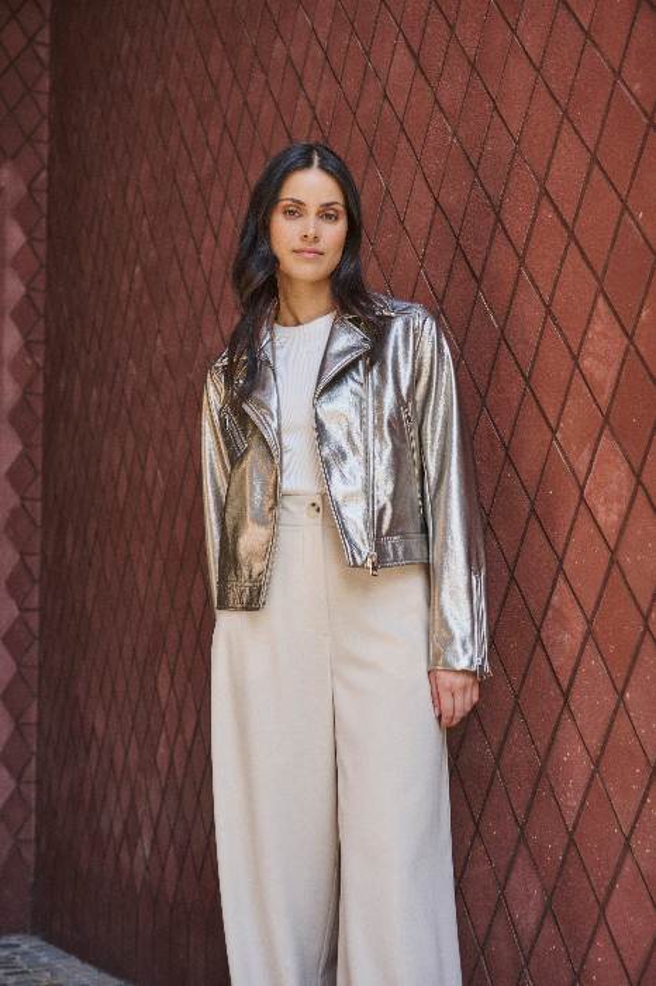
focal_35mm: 46
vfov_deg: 42.8
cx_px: 328
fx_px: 1258
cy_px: 493
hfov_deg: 29.2
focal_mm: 46
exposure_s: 1/200
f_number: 4
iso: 200
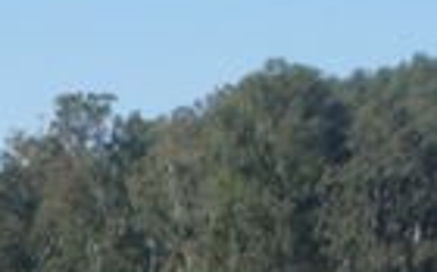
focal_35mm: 318
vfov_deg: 4.1
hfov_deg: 6.5
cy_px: 557
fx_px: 3781
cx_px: -206
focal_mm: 6.8
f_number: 4.6
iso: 50
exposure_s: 1/400
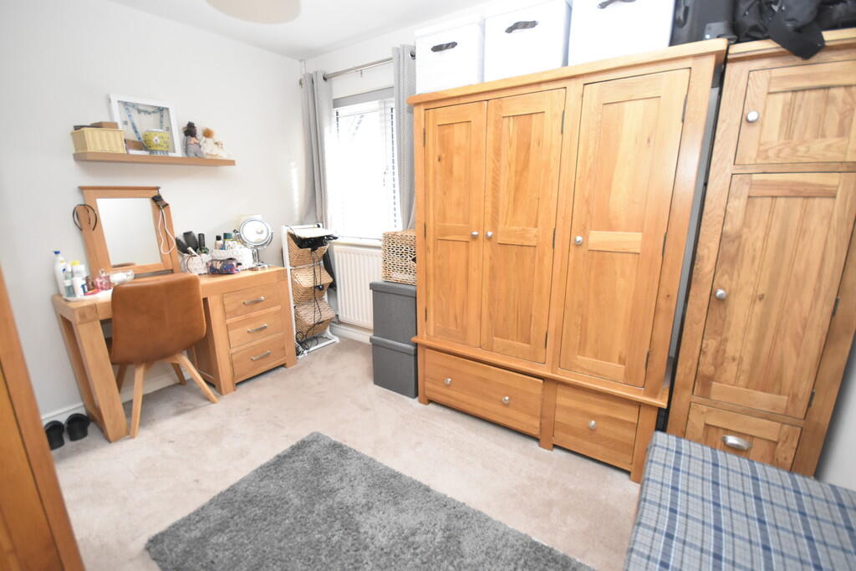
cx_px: 428
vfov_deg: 77.3
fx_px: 357
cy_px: 286
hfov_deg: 100.4
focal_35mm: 15
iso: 2200
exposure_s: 1/60
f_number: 4
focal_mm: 10
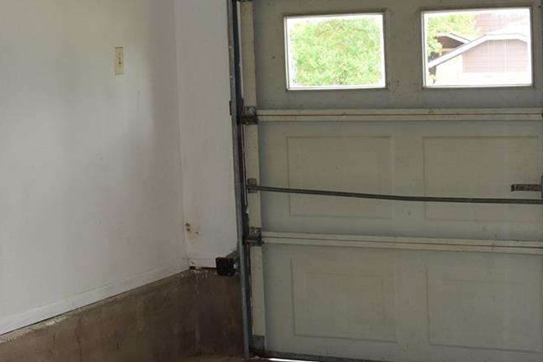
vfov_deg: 15.5
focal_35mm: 88
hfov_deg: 23.1
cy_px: 128
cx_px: 296
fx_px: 1328
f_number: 5
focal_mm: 28
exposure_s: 1/100
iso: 800
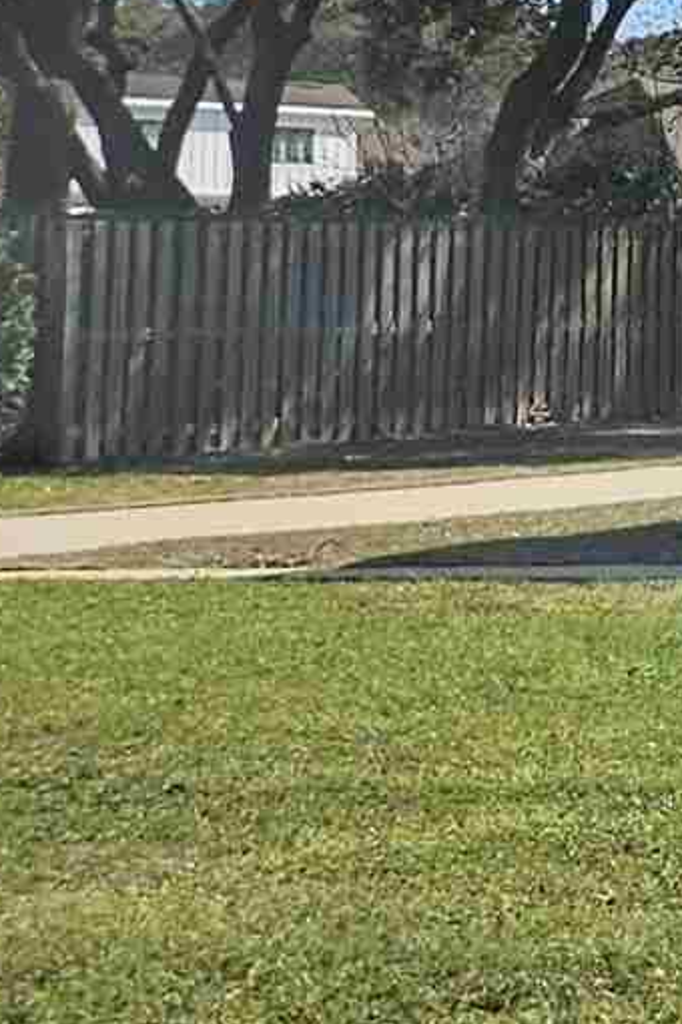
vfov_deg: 14.0
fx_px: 4092
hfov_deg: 6.7
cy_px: -26
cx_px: 2987
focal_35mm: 144
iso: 25
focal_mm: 5.4
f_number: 1.8
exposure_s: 1/2456
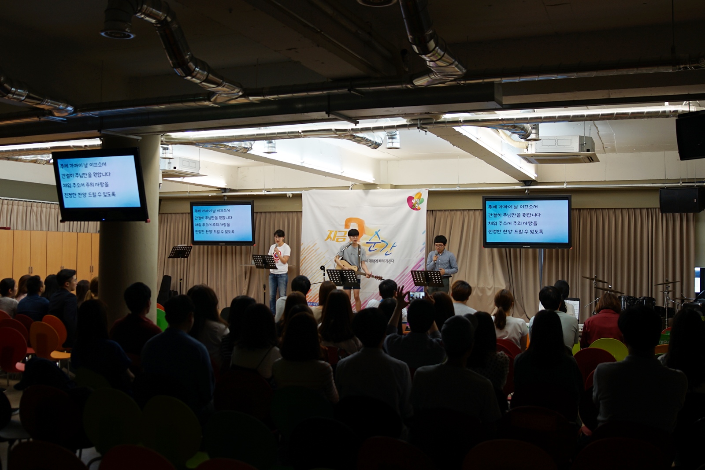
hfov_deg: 53.1
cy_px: 235
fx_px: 705
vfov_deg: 36.9
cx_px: 352
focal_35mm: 36
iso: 160
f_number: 2.8
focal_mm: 24
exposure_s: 1/60
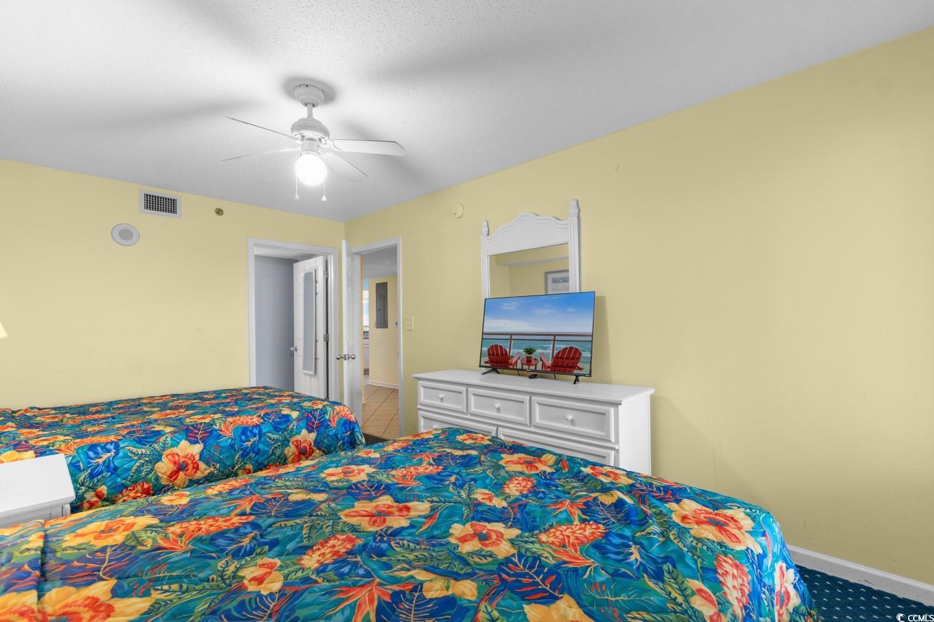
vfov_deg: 77.3
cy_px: 311
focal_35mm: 15
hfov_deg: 100.4
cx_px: 467
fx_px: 389
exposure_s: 1/8
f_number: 4.5
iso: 100
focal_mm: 10
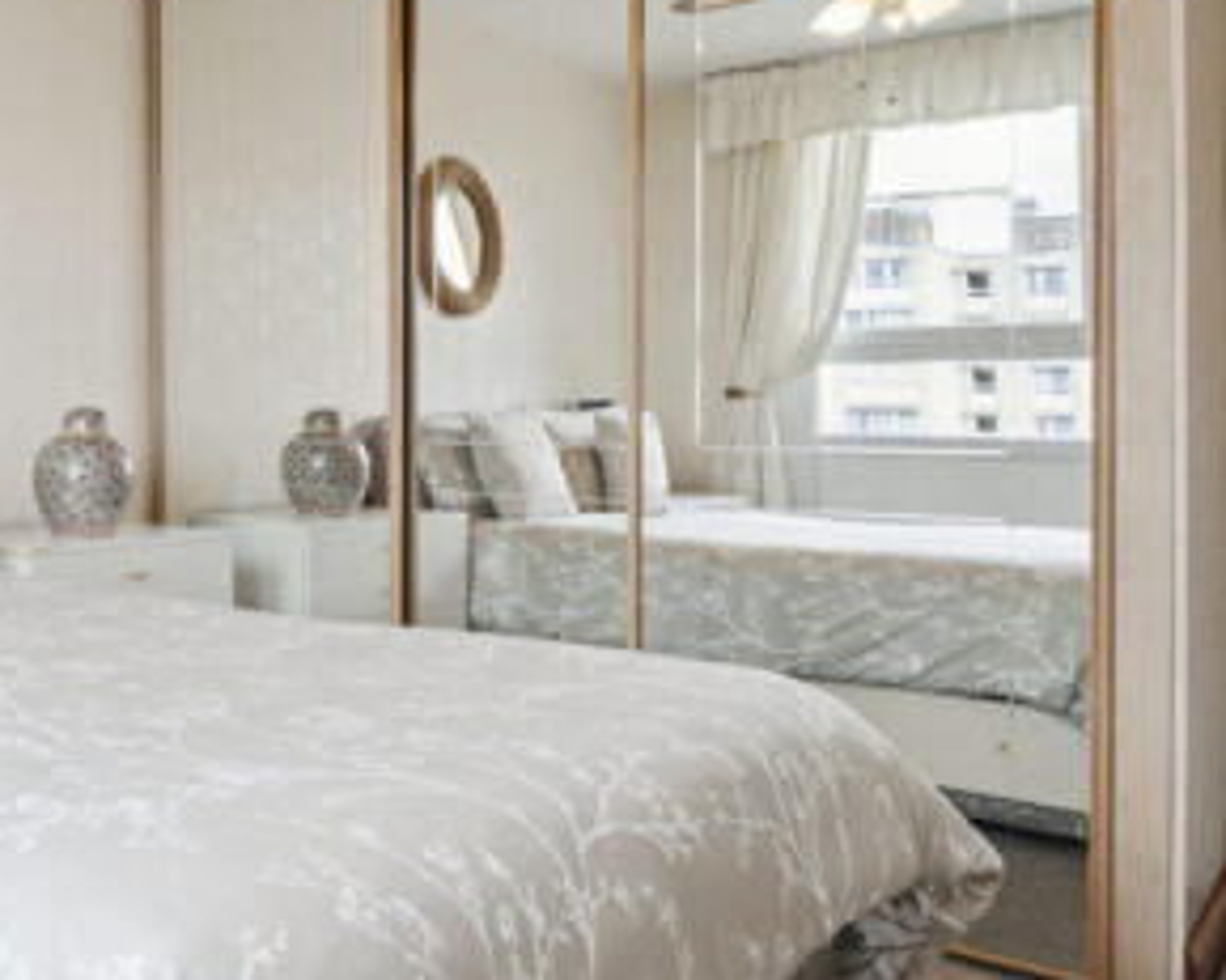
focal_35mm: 35
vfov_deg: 42.0
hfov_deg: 41.2
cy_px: 422
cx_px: -121
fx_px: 1272
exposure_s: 1/60
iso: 640
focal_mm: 11
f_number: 8
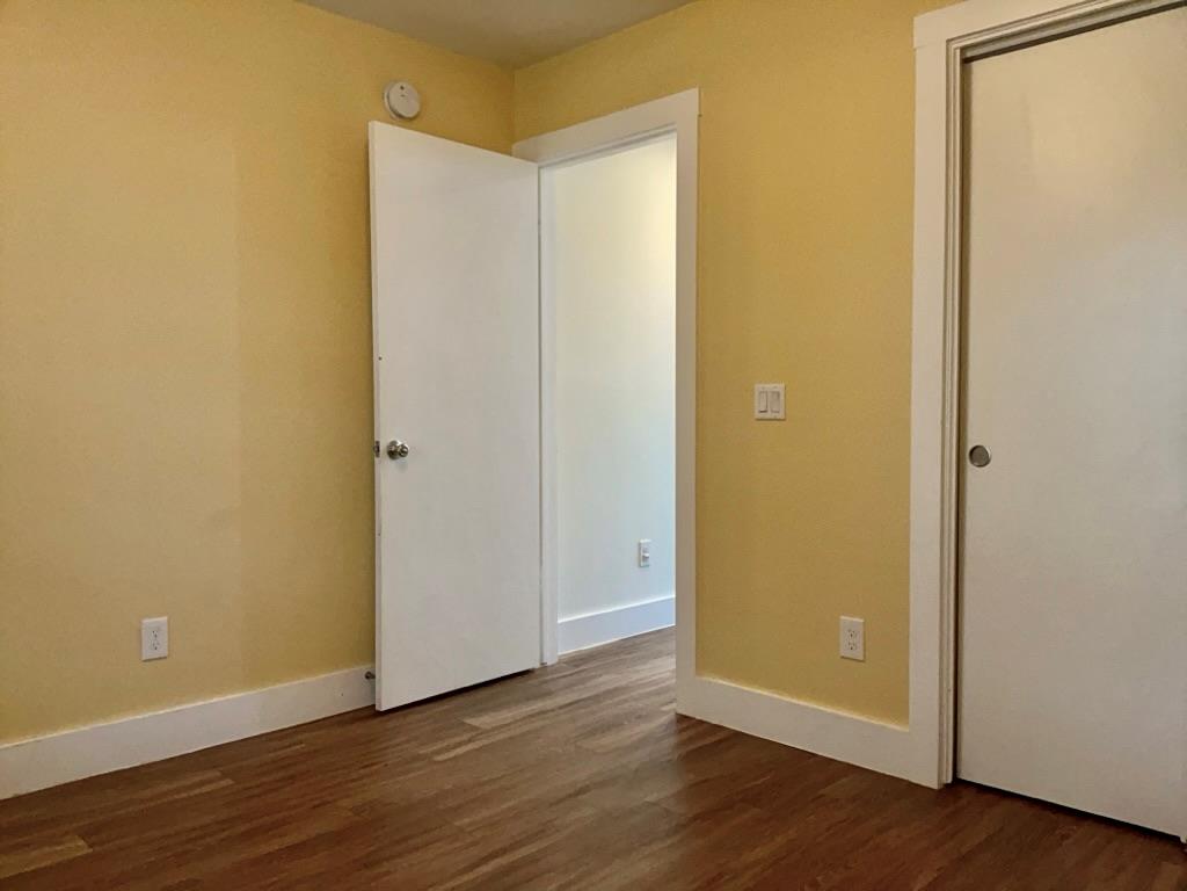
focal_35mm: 27
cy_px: 446
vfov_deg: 51.4
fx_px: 926
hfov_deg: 65.3
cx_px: 594
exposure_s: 1/60
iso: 125
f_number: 1.8
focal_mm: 3
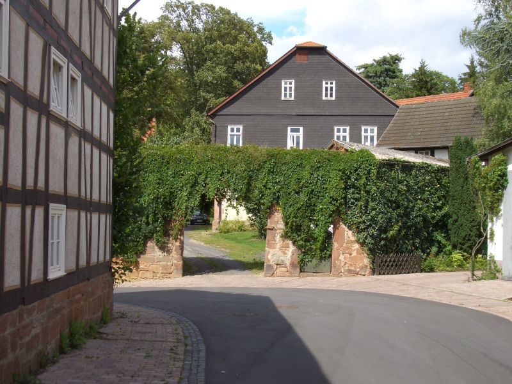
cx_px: 256
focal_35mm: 49
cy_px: 192
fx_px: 725
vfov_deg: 29.7
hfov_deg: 38.9
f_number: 5
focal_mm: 8.2
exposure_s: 1/250
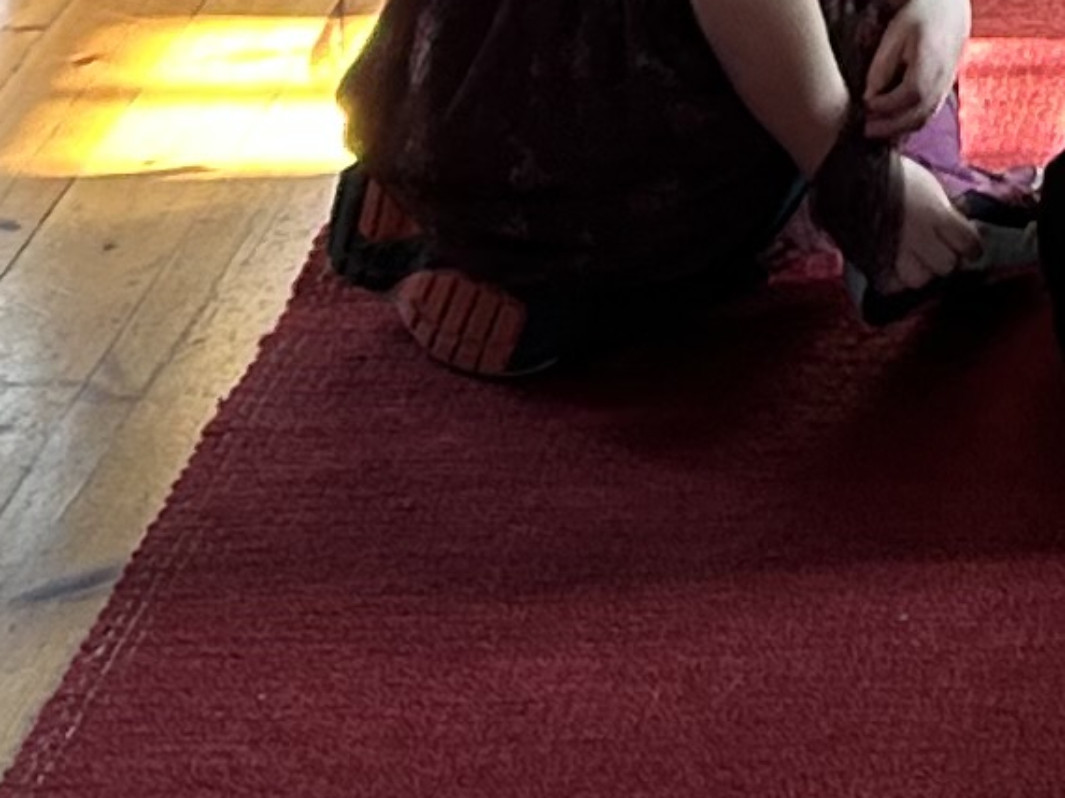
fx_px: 5659
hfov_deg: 10.3
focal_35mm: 184
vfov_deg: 7.2
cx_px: 1784
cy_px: -1596
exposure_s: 1/50
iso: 80
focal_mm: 5.7
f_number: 1.5
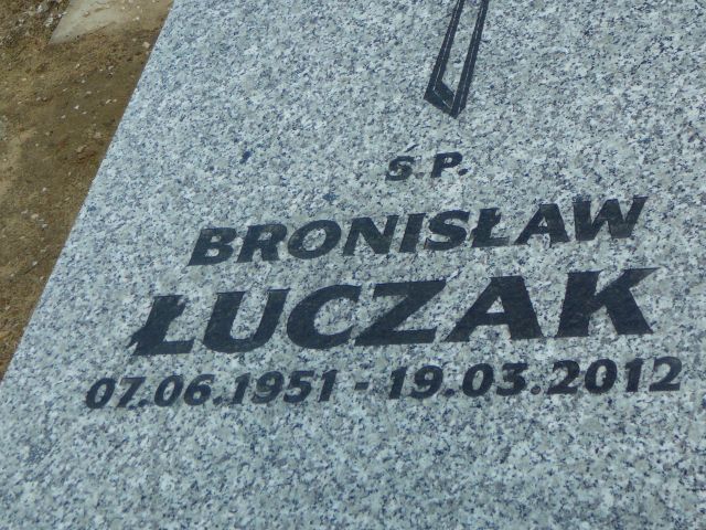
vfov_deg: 17.0
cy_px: 265
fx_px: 1774
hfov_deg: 22.5
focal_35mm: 87
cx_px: 353
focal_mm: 13
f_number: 3.8
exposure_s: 1/500
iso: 80
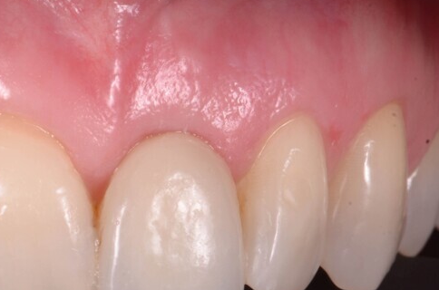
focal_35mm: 295
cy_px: 208
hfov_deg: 7.0
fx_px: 3587
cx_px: 53
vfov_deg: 4.6
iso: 250
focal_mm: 105
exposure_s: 1/100
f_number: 25
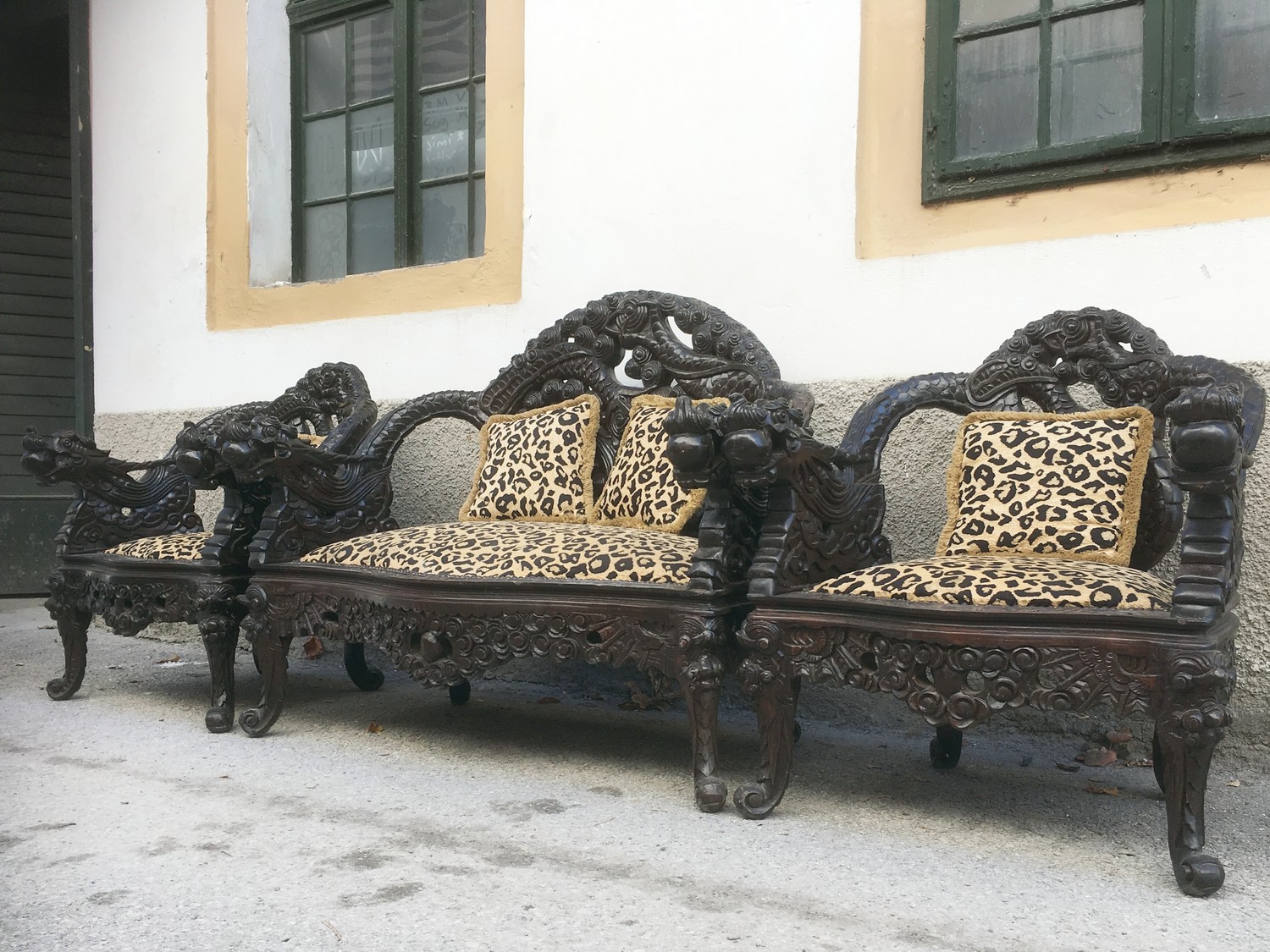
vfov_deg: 48.2
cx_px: 635
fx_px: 1064
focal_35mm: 29
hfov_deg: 61.7
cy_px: 476
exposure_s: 1/220
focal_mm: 4.15
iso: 25
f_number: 2.2
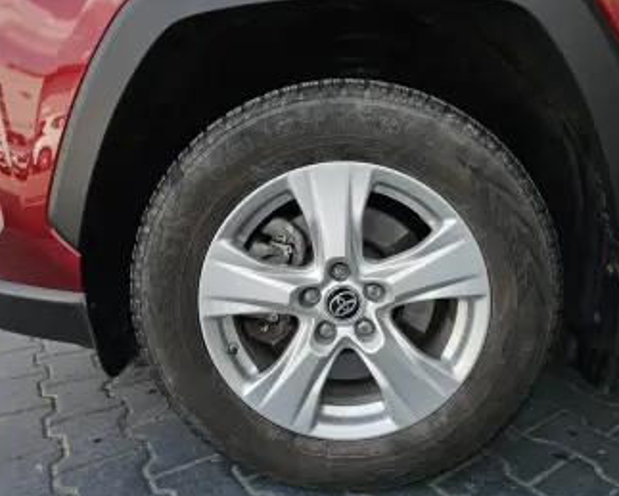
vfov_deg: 56.9
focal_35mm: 25
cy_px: 255
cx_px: 326
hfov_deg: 68.0
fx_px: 458
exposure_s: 1/131
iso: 10
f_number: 1.7
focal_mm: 6.3
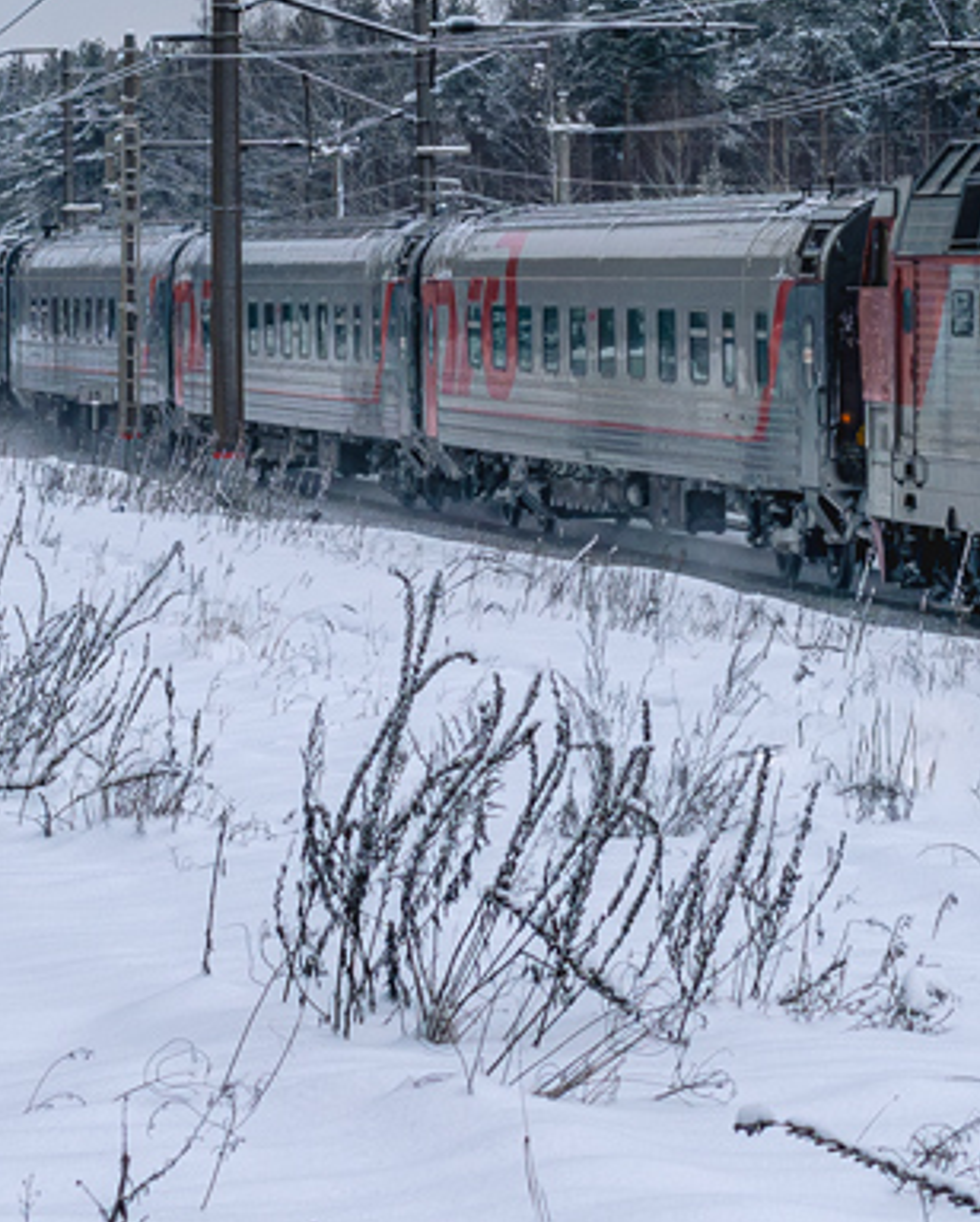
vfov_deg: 10.5
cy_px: 118
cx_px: 601
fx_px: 6624
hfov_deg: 8.5
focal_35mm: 183
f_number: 5.6
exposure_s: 1/500
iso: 320
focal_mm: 50
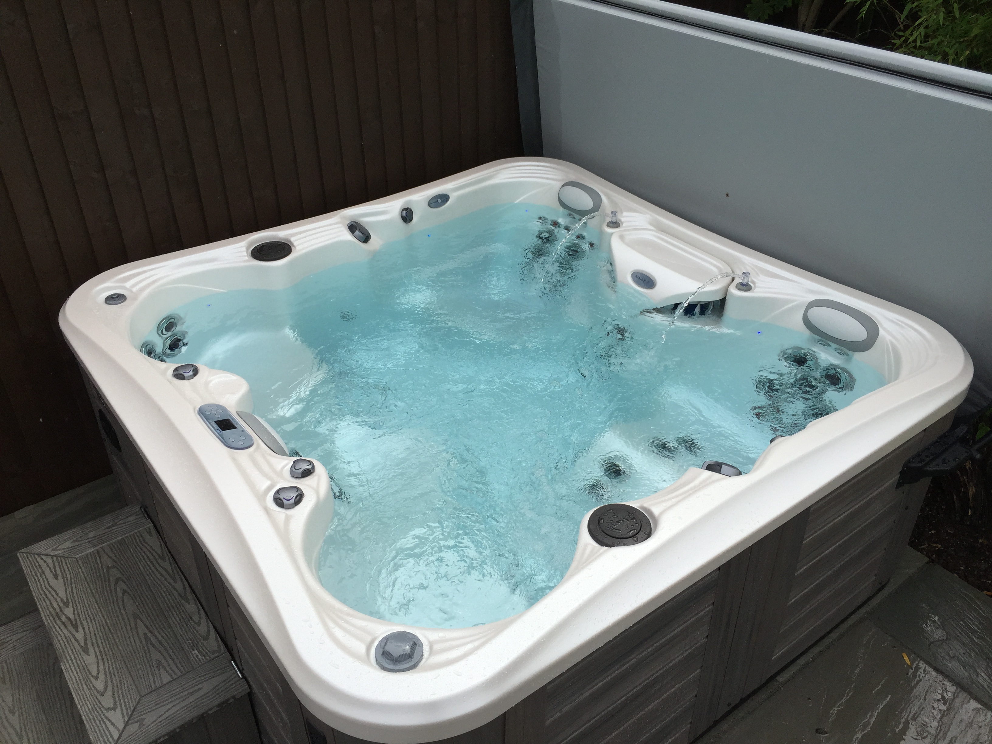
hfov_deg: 61.7
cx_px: 496
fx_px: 831
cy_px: 372
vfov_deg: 48.2
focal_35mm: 29
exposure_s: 1/2475
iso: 32
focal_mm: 4.15
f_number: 2.2
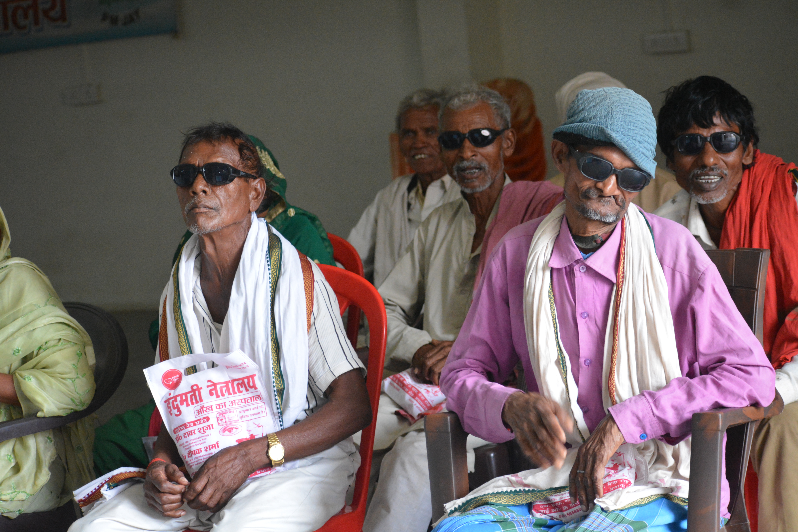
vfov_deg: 12.8
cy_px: 264
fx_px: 2372
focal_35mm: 107
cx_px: 397
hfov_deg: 19.1
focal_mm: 70
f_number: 22
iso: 2500
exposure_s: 1/125
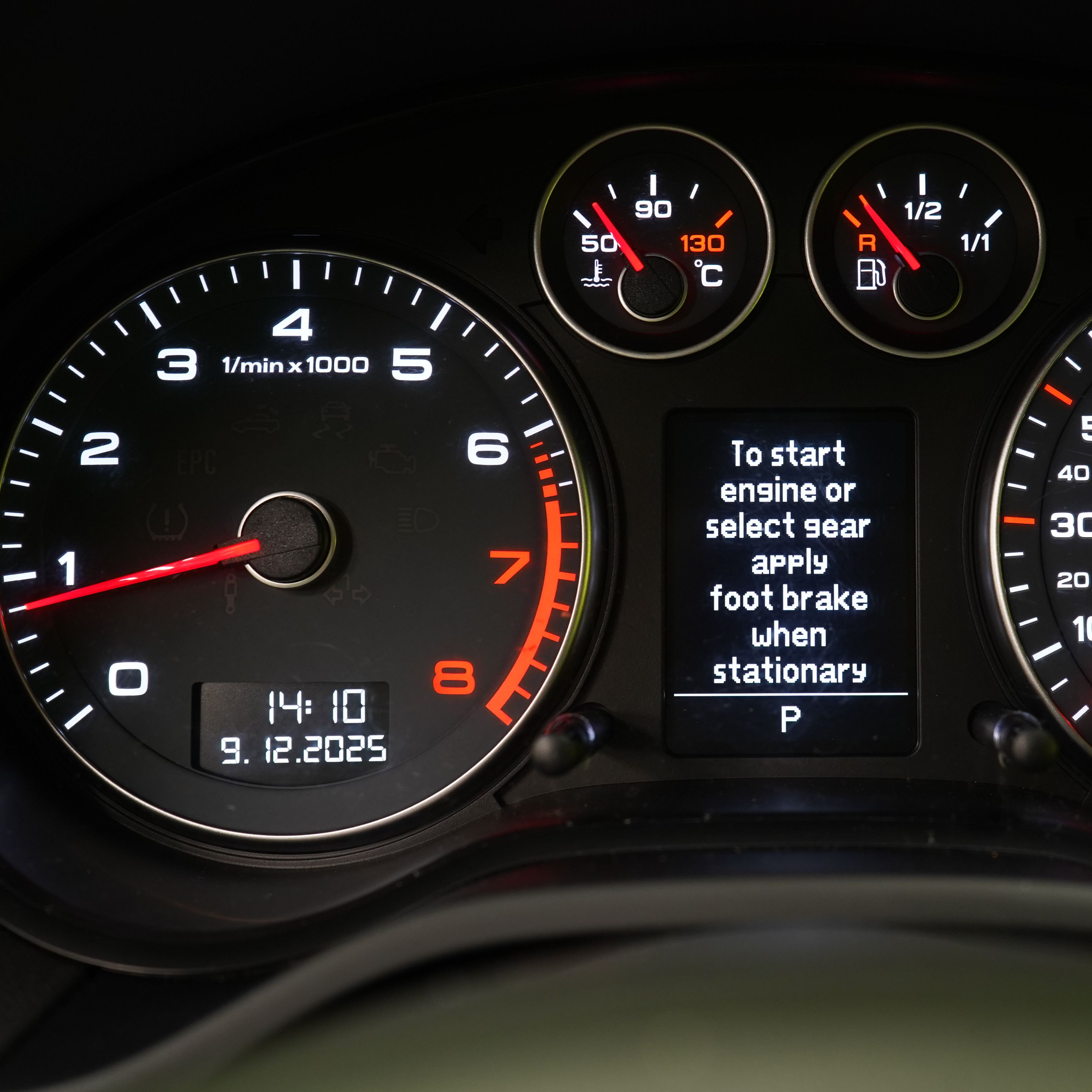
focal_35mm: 55
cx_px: 786
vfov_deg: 31.0
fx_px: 1963
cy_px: 457
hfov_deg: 30.7
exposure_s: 1/20
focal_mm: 37
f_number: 5.6
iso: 1250
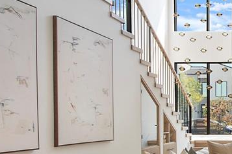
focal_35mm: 43
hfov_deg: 33.9
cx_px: 296
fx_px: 277
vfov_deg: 30.7
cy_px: 116
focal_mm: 10
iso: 100
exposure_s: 1/40
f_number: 11
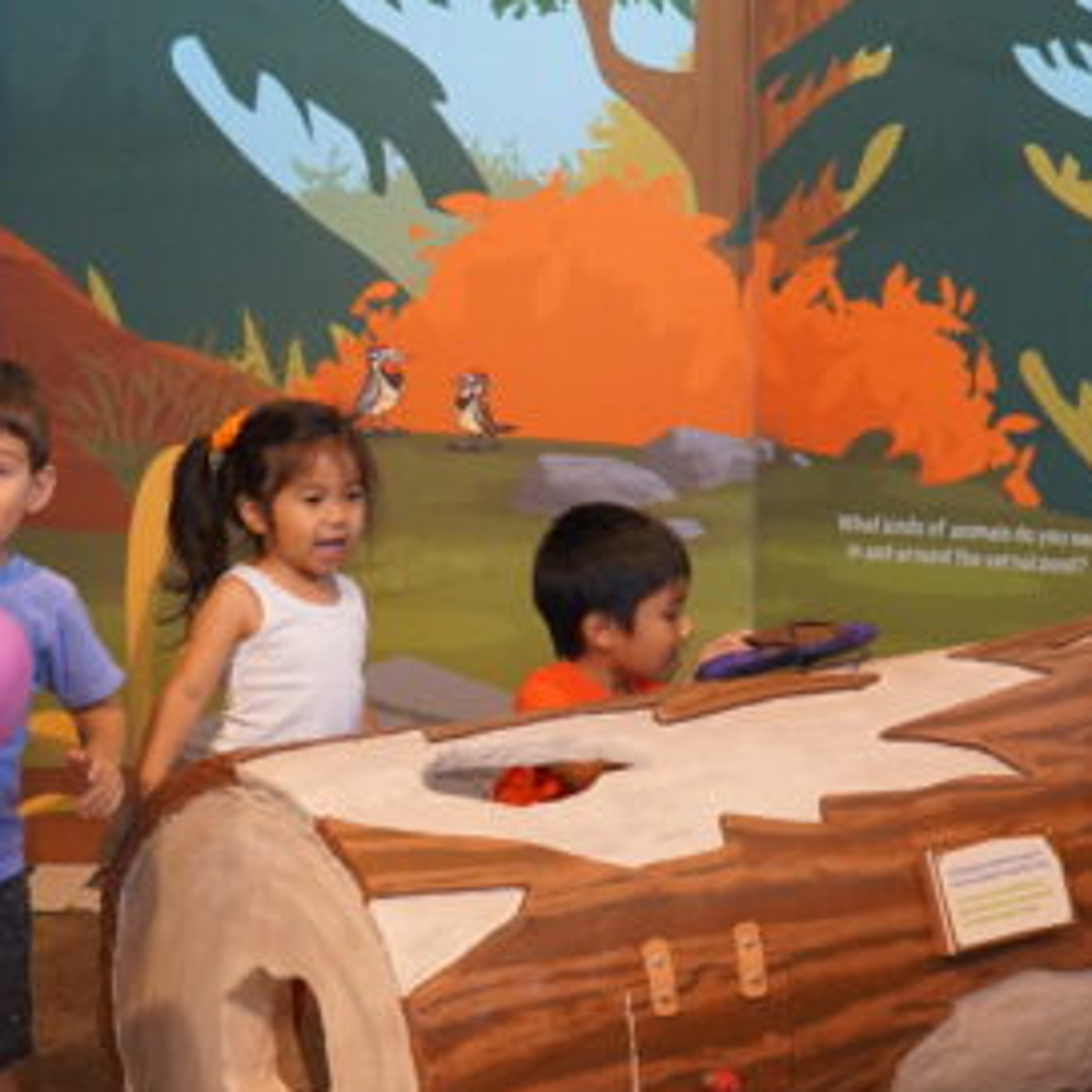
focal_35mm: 85
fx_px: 3034
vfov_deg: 20.4
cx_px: 488
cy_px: 695
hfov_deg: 20.4
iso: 3200
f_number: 4
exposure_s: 1/160
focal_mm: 28
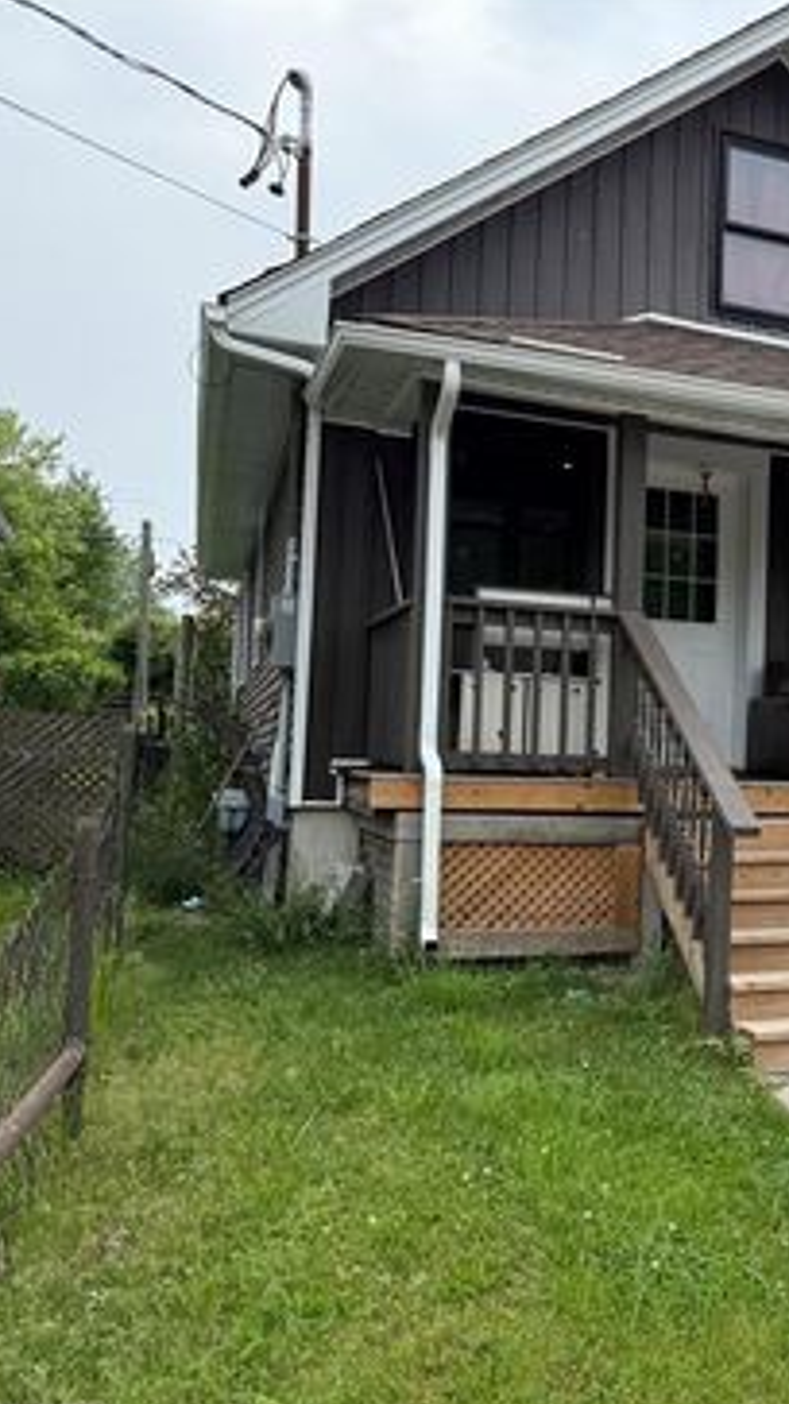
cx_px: 862
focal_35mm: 36
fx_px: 1340
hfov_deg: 29.6
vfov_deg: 55.3
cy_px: 706
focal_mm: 6.76
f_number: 1.78
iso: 80
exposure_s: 1/3021
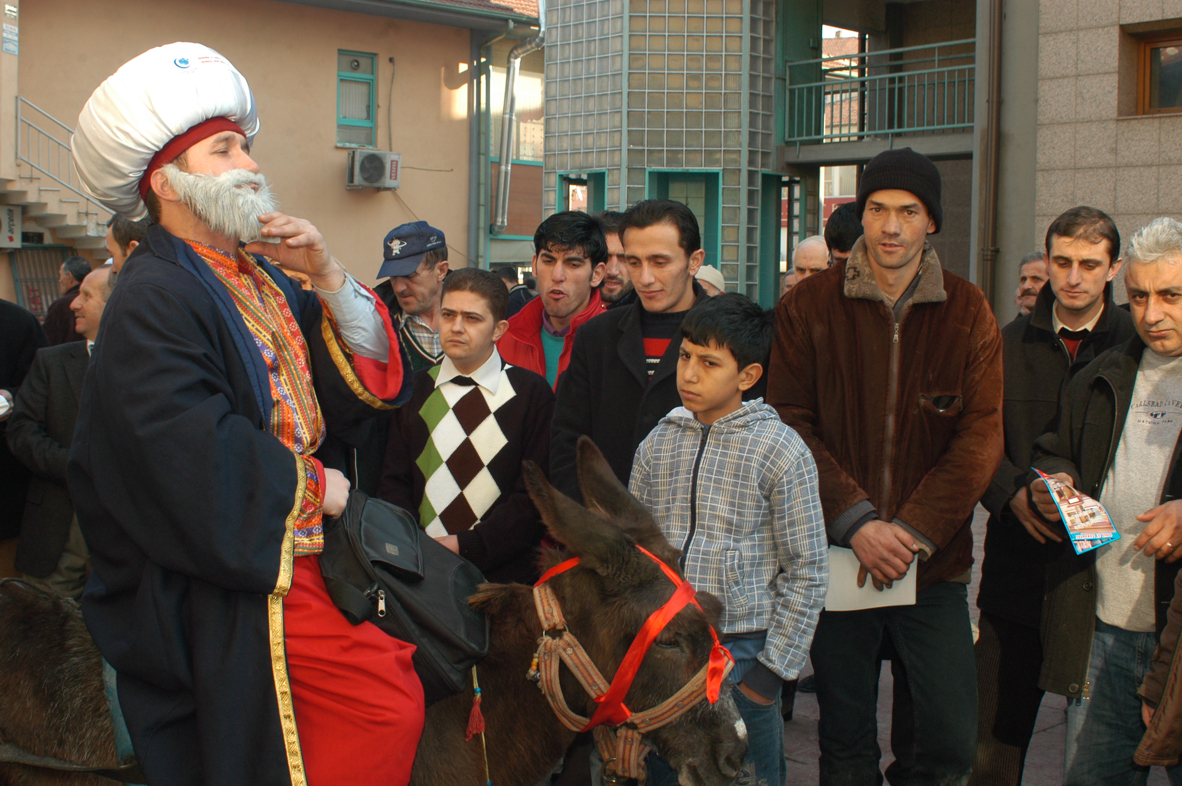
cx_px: 591
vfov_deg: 31.8
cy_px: 393
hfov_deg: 46.4
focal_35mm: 42
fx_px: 1378
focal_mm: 28
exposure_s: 1/180
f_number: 6.7
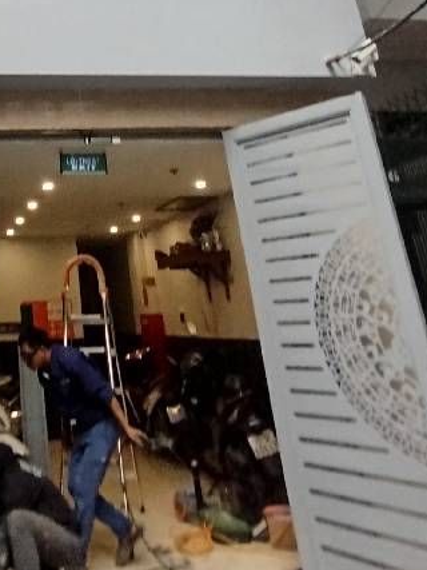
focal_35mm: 36
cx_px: 31
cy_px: -7
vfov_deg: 43.6
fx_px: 592
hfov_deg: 36.7
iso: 50
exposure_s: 1/101
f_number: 2.2
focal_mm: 1.65
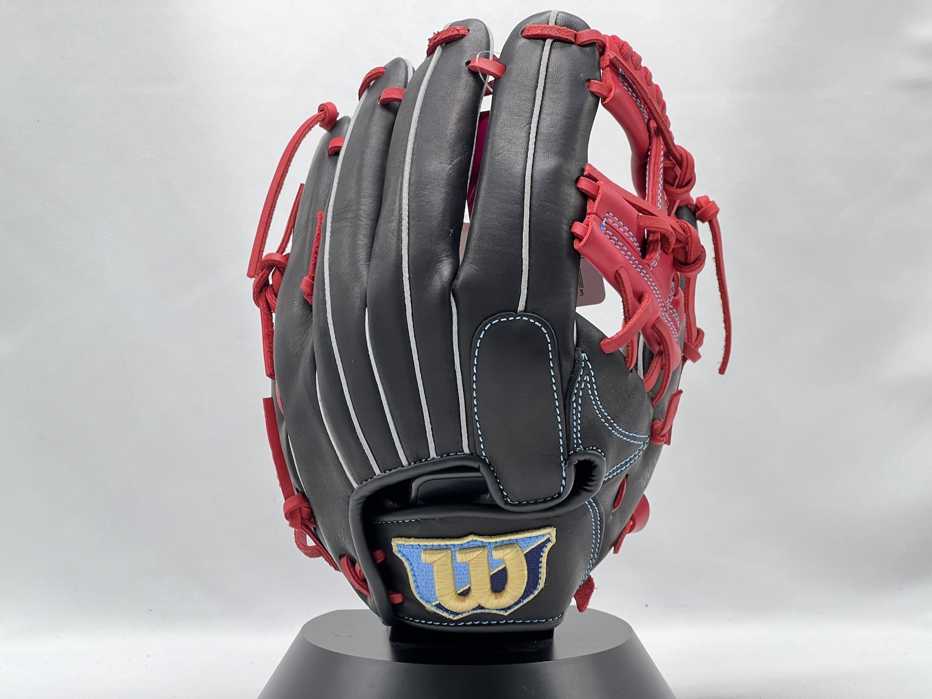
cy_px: 350
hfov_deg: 25.3
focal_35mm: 77
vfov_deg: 19.1
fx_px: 2073
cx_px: 466
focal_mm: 9
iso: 250
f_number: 2.8
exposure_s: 1/100
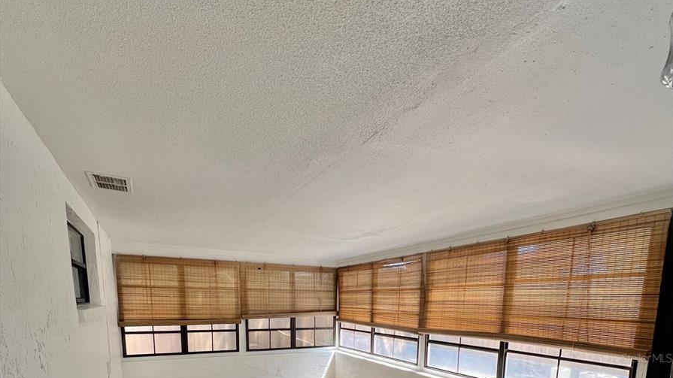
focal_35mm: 19
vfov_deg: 50.0
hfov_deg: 89.6
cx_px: 336
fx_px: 339
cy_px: 358
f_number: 1.8
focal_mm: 1.57
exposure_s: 1/120
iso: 160
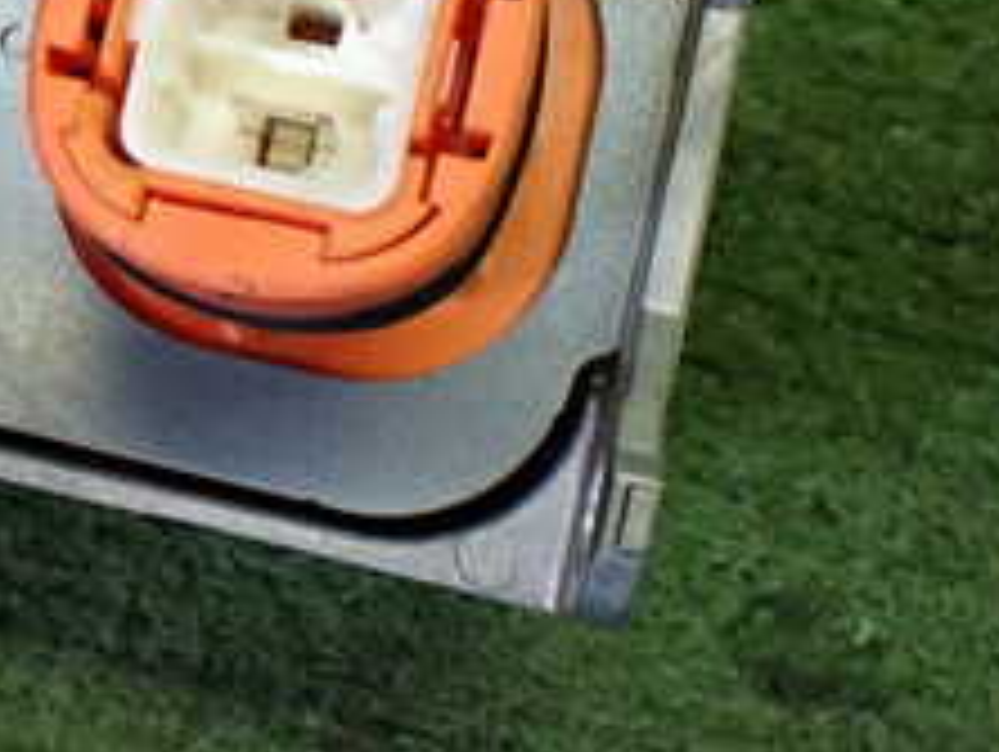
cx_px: -108
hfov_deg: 22.7
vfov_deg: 18.0
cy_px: 117
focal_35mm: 81
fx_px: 2340
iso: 400
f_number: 2.3
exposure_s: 1/125
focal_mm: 5.4
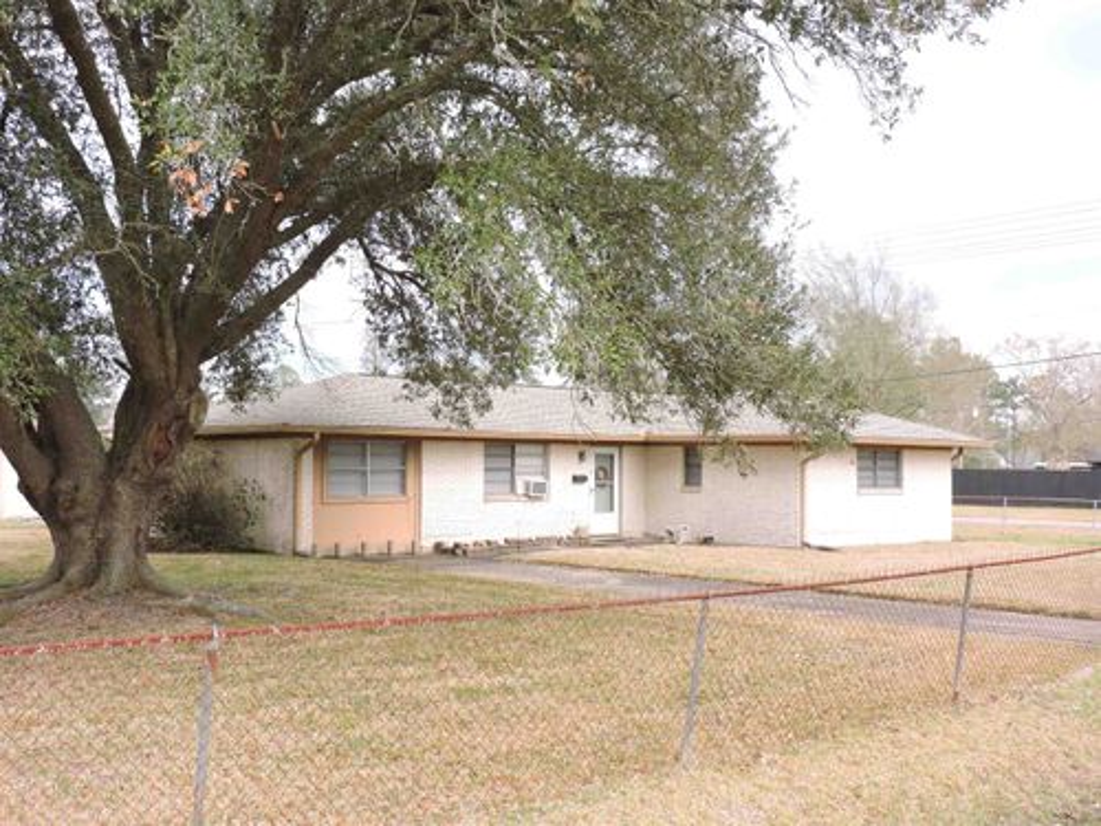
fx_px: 1272
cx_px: 550
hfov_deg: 46.8
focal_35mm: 40
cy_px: 413
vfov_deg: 36.0
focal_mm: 7.1
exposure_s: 1/640
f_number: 3.3
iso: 320
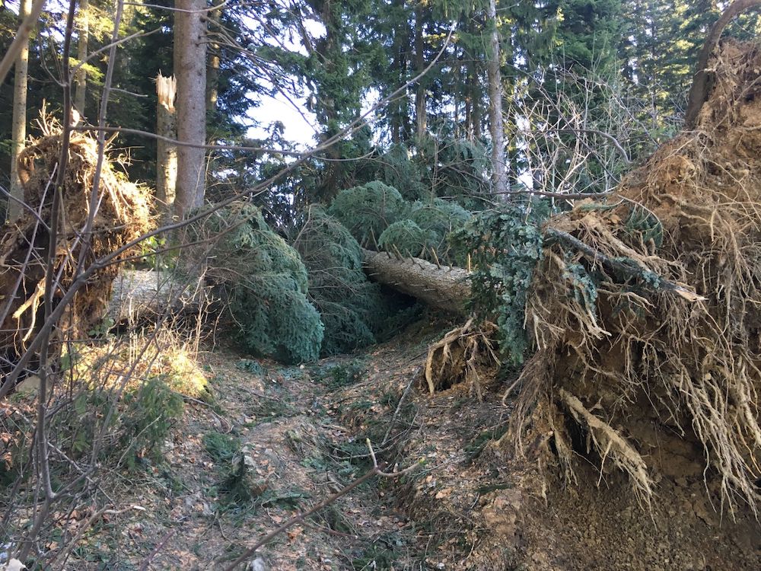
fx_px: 638
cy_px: 286
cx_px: 380
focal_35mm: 29
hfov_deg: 61.7
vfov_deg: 48.2
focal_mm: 4.15
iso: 40
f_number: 2.2
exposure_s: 1/33
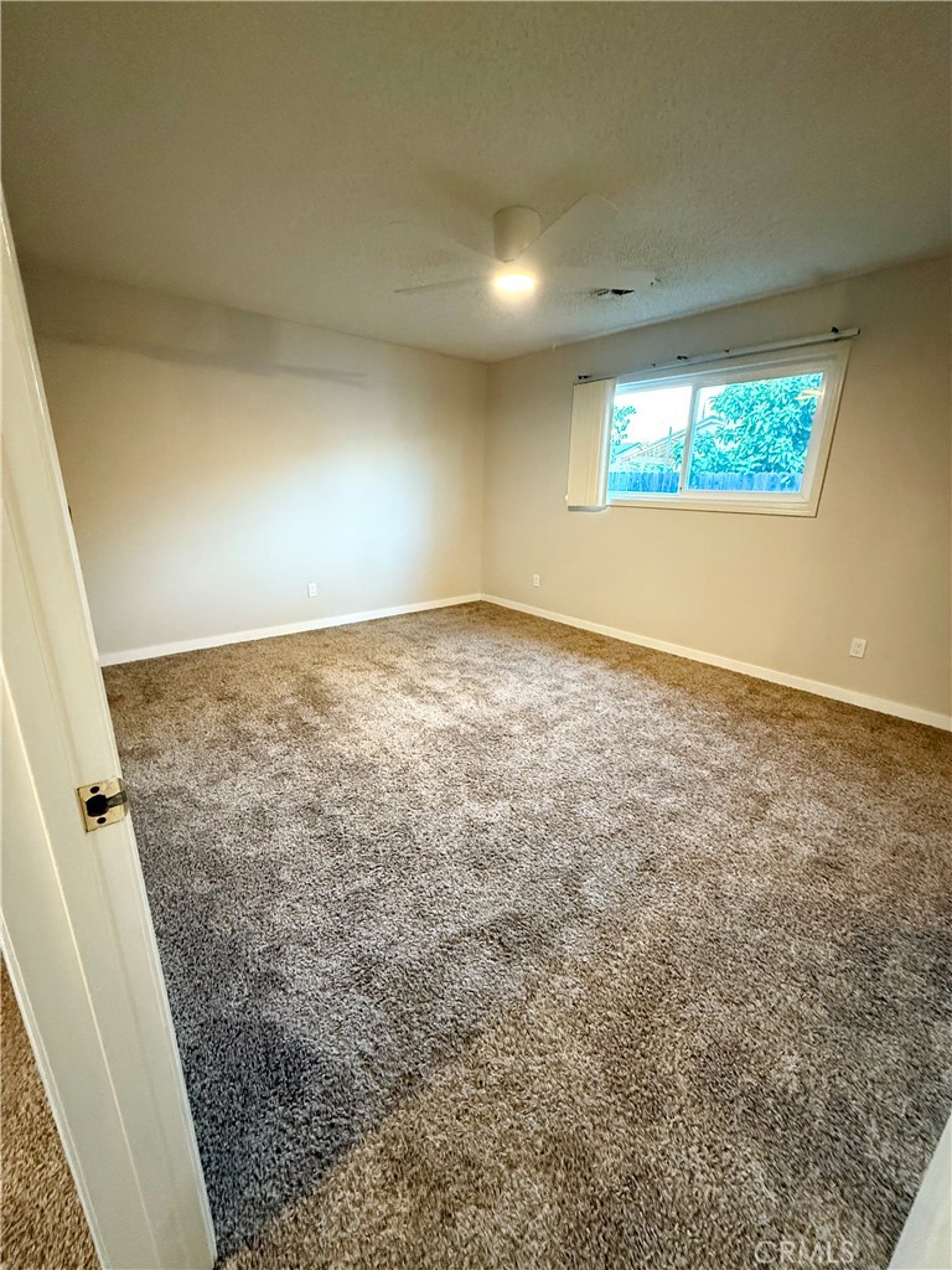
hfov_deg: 85.7
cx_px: 476
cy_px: 635
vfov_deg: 102.1
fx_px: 513
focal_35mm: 14
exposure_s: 1/60
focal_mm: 2.22
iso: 1000
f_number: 2.2
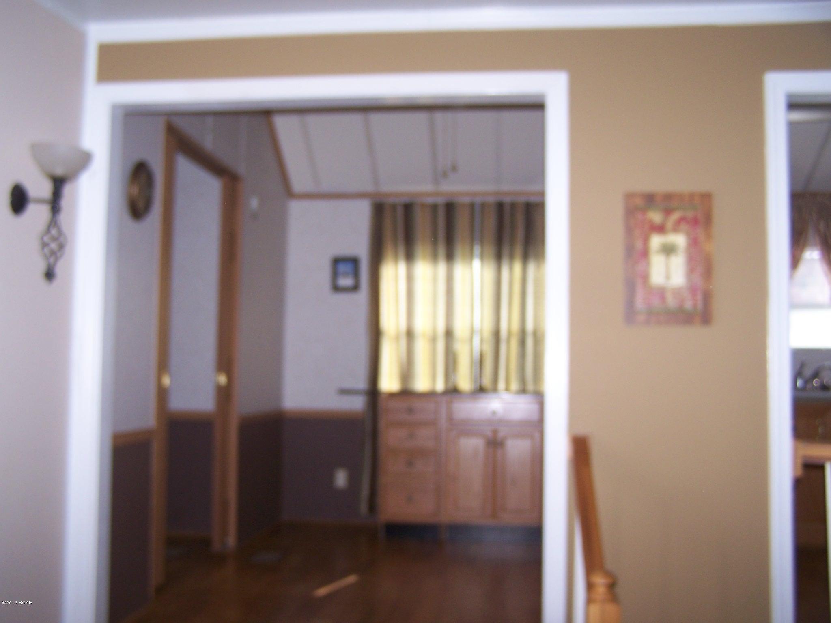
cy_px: 312
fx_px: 912
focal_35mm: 38
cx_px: 416
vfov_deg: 37.7
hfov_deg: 49.0
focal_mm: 6.3
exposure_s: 1/60
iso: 80
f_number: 2.8
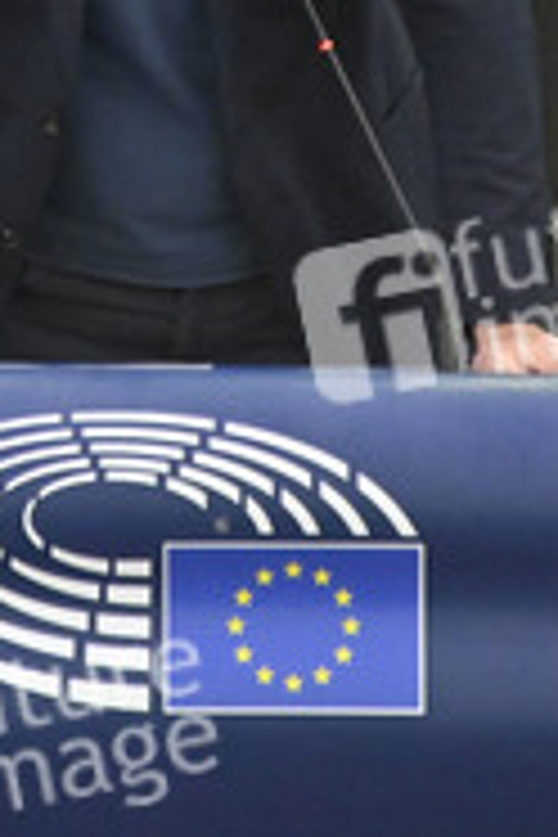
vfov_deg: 1.9
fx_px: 25038
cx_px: 119
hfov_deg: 1.3
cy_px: 72
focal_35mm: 1077
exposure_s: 1/400
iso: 6400
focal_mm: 500
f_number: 6.3
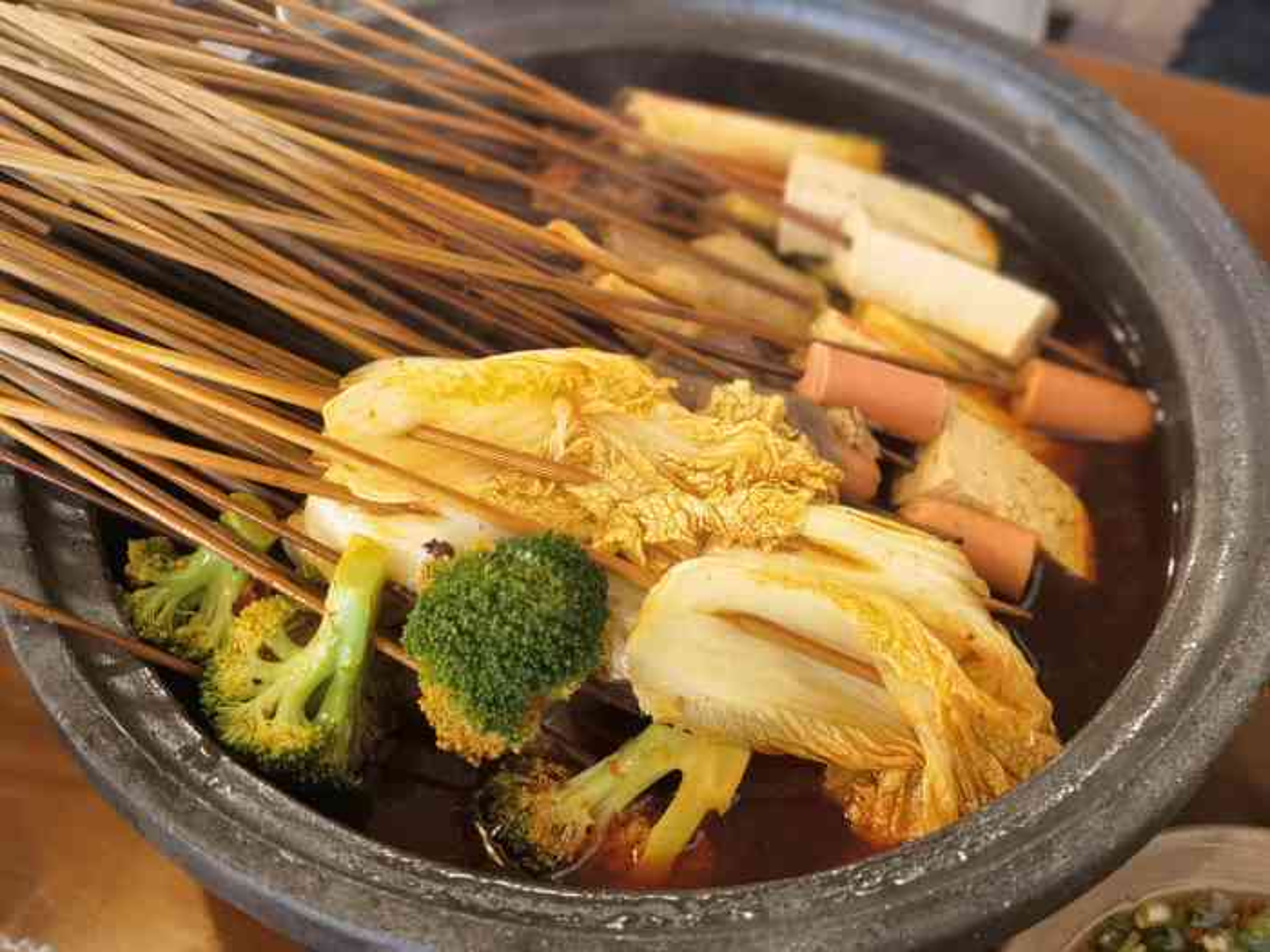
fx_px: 1614
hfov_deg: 42.9
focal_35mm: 44
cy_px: 476
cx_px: 635
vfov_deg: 32.9
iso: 250
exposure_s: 1/50
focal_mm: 6.67
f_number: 4
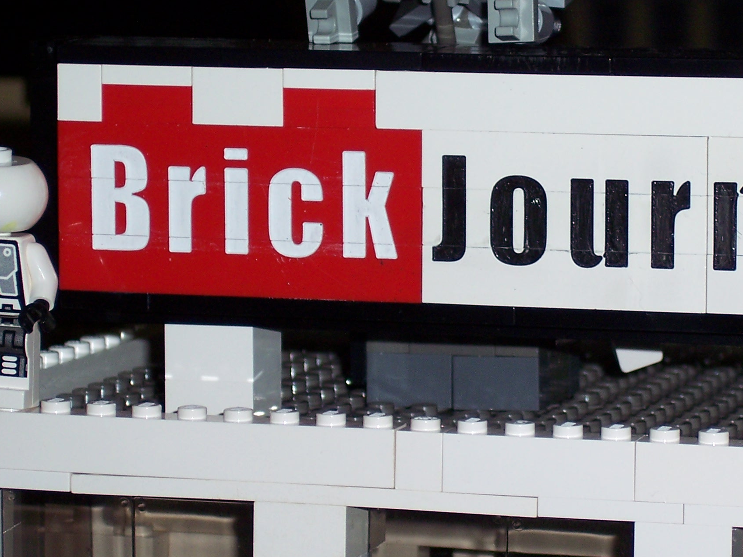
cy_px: 215
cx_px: 521
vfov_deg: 7.5
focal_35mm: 197
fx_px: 4228
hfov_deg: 10.0
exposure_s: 1/125
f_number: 4.8
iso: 100
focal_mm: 24
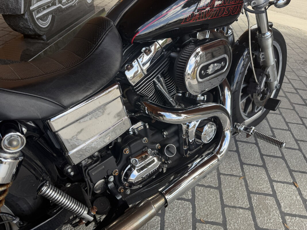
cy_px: 115
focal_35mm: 24
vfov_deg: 56.8
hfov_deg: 71.6
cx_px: 154
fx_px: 213
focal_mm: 6.76
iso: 100
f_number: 1.78
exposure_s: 1/920
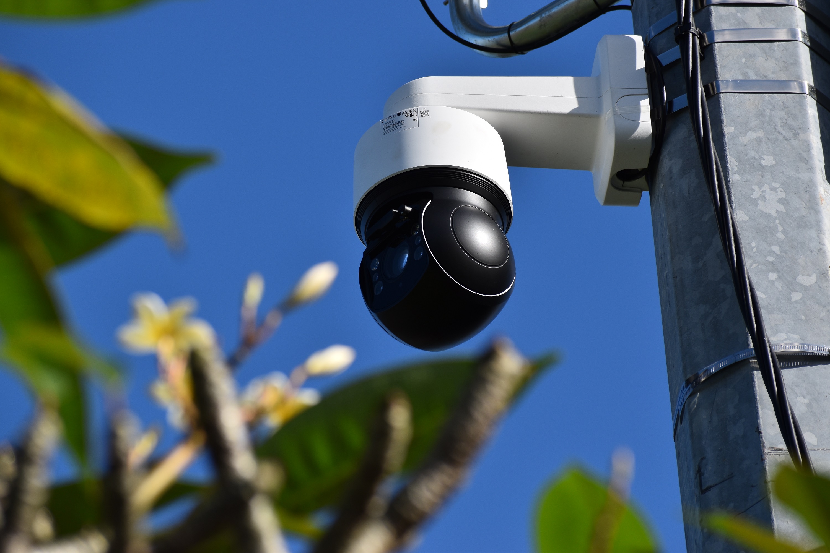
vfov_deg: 5.0
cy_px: 276
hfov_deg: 7.4
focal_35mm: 278
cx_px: 415
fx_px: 6397
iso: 125
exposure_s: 1/500
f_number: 8
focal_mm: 185
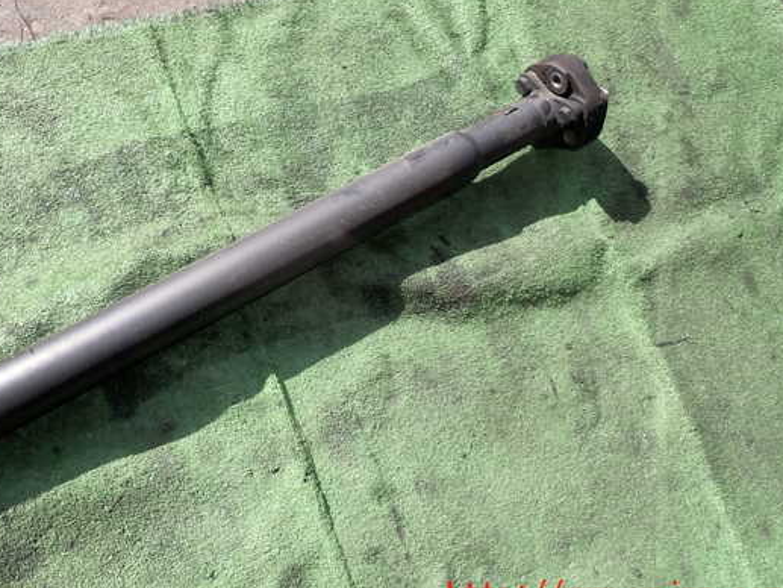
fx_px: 656
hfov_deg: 61.4
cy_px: 274
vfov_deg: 48.2
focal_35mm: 29
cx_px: 335
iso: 100
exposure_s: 1/500
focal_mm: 4.5
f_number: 2.8
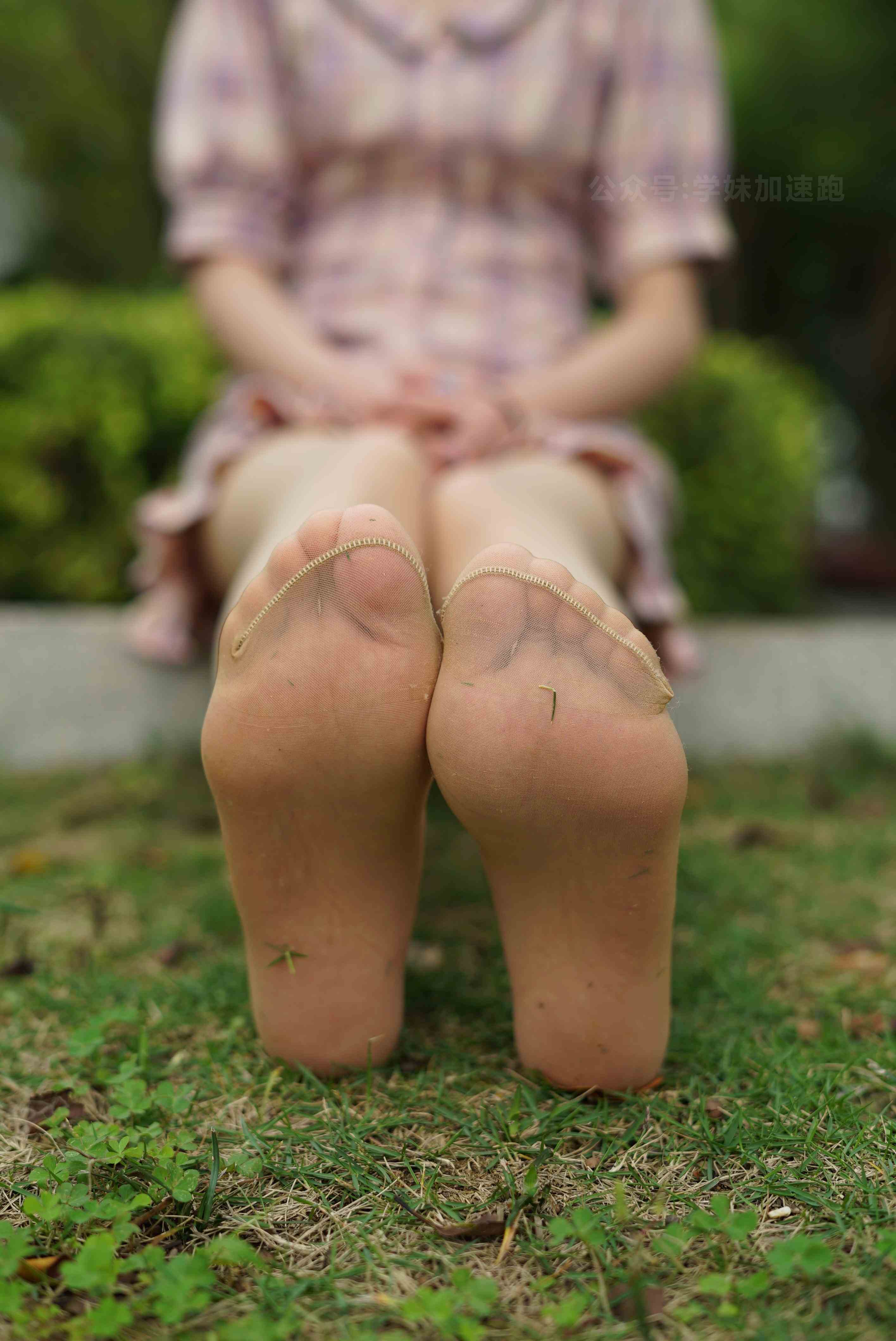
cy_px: 670
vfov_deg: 39.6
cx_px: 448
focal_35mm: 50
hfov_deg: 27.0
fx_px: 1864
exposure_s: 1/640
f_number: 2.8
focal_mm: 50
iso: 100
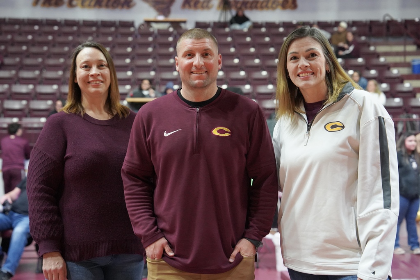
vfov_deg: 20.9
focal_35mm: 65
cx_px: 210
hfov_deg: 31.0
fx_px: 758
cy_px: 140
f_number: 4
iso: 8000
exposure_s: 1/160
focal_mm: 65
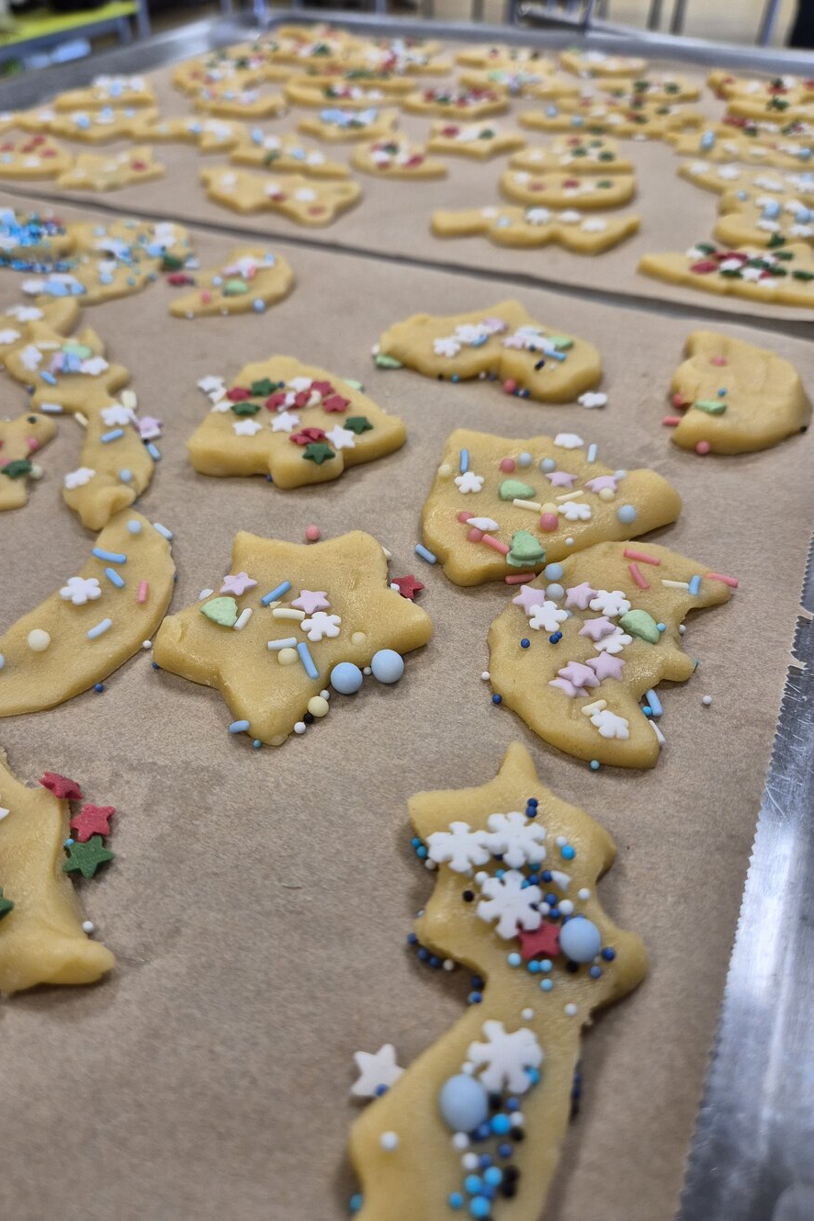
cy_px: 610
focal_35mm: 24
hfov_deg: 53.1
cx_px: 375
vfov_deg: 73.7
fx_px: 814
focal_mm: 5.4
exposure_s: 1/100
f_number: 1.8
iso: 100
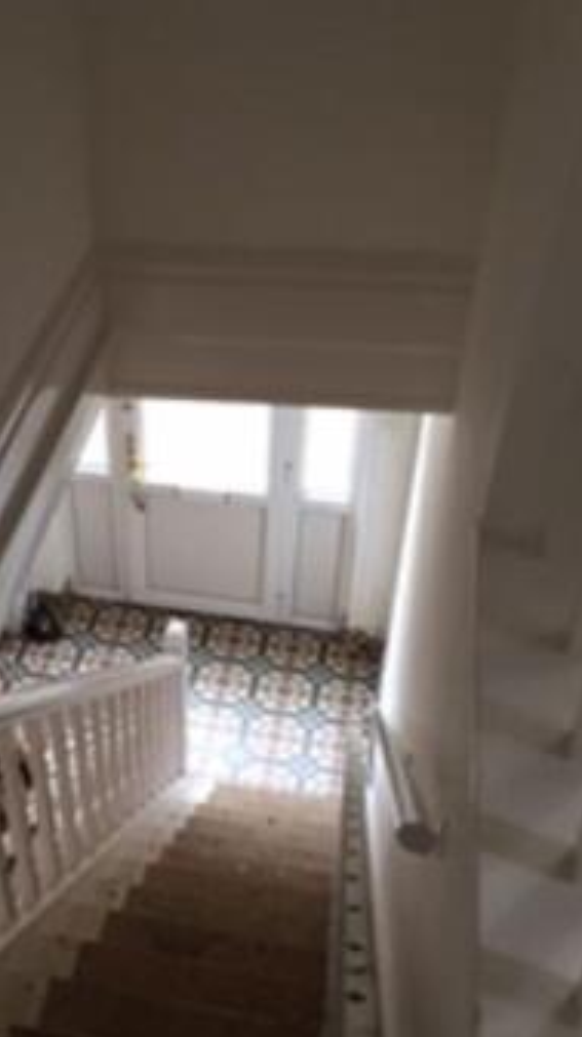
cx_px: 108
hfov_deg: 28.3
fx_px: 1127
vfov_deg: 49.3
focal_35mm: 41
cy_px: 589
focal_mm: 4.15
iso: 125
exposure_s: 1/33
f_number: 2.2
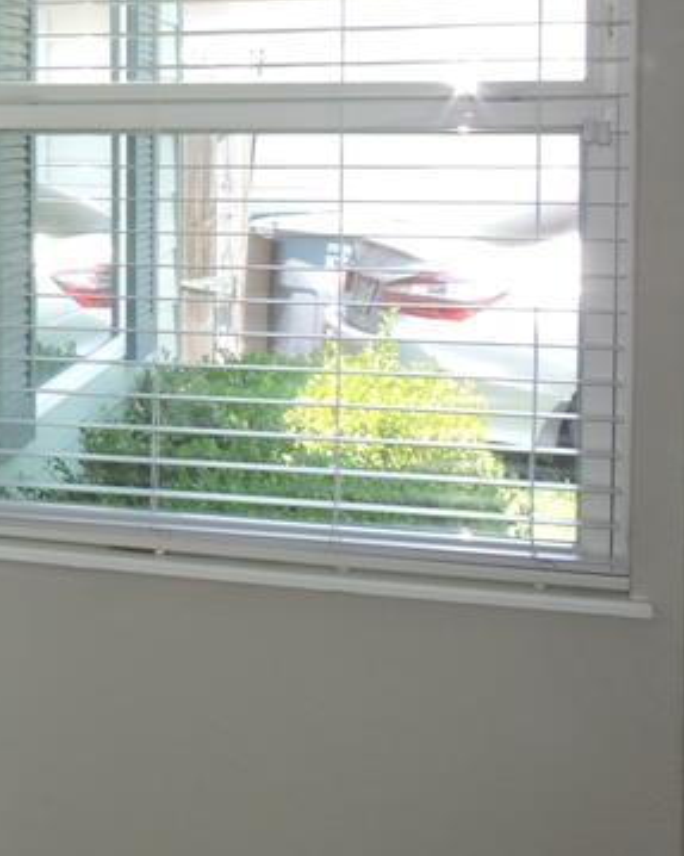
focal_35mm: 78
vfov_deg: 24.1
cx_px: -439
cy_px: 181
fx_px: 1975
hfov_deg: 17.1
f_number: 6.3
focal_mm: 5
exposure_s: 1/40
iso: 200
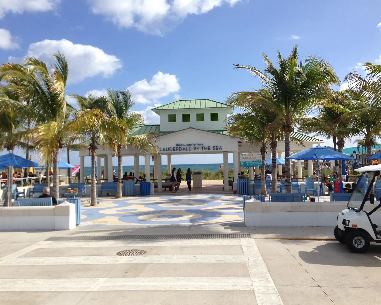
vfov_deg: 42.2
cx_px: 190
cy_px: 151
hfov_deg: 51.5
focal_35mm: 35
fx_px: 395
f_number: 2.4
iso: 50
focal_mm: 4.12
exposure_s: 1/2584
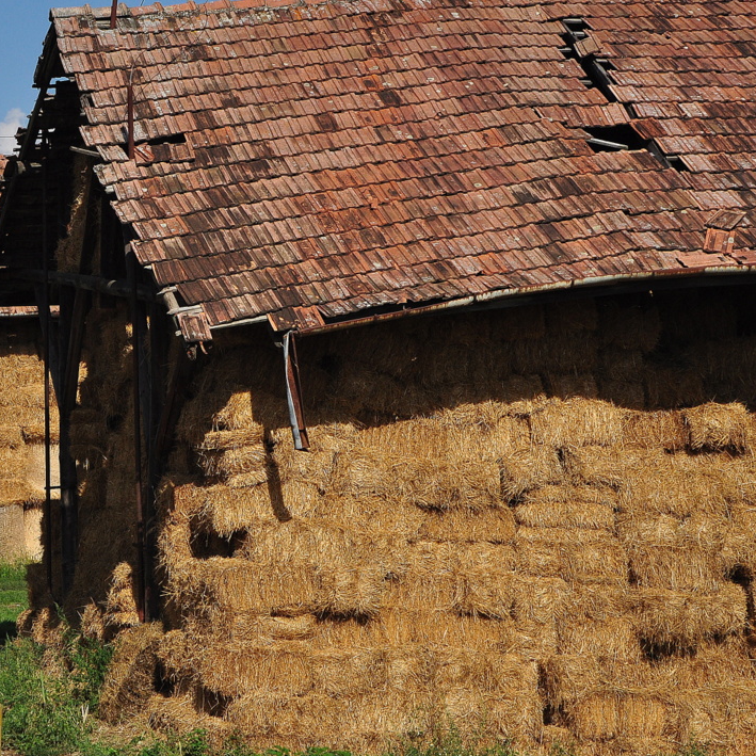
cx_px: 117
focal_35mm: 112
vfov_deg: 15.6
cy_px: 371
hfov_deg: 15.4
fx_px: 2767
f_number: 13
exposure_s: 1/640
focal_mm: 52
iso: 400
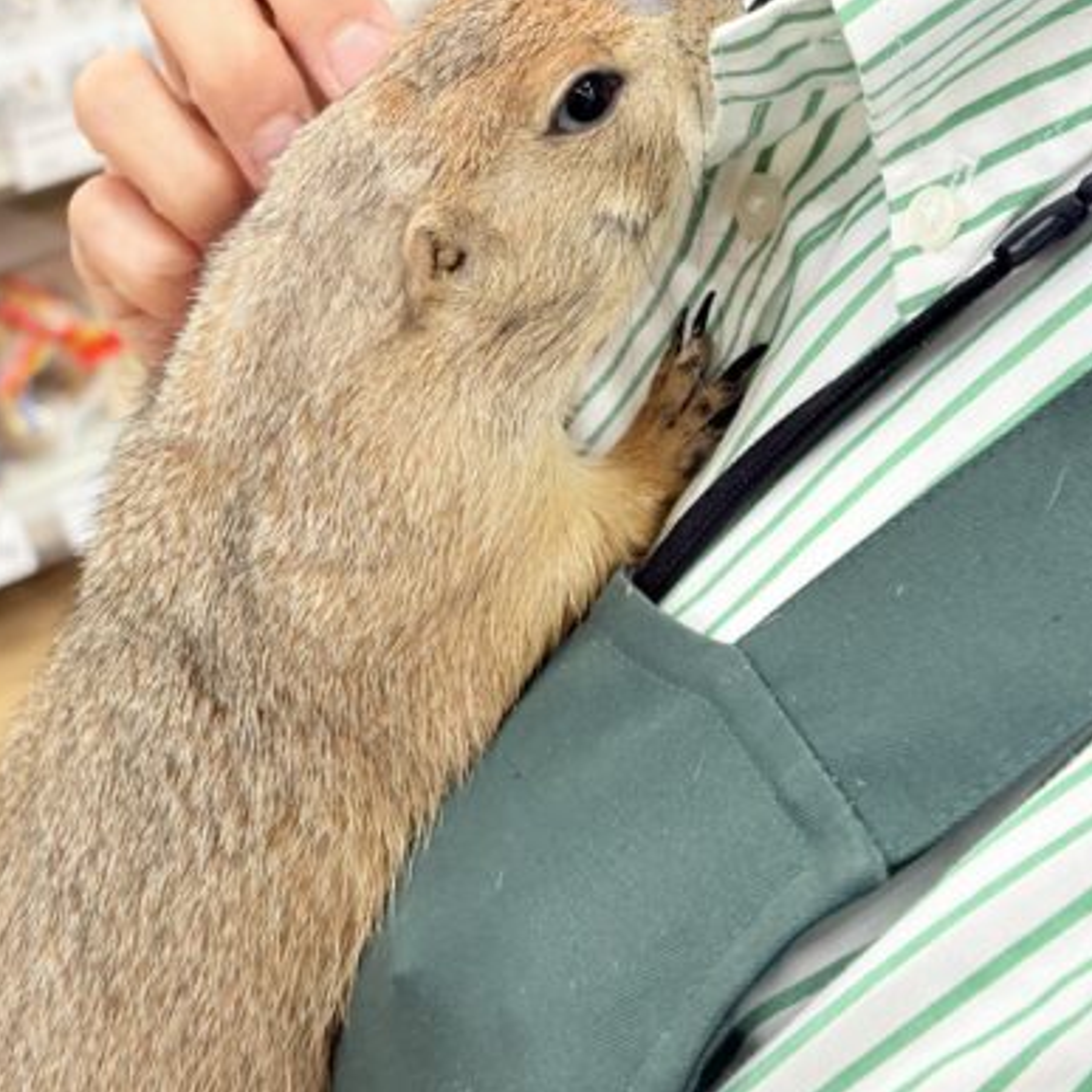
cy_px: 511
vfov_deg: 22.8
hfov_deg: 22.6
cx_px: 299
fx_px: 2712
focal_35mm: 76
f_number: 1.6
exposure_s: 1/50
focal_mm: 5.96
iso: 100
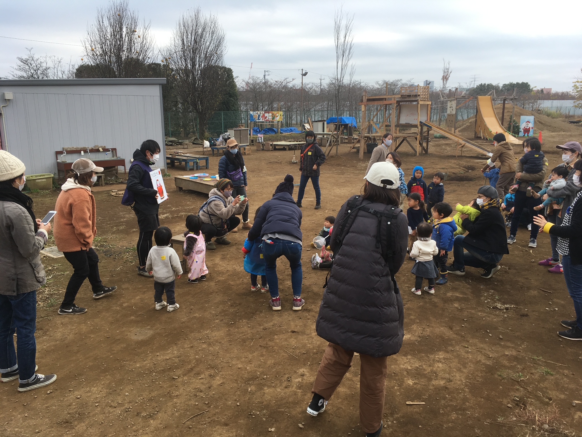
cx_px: 291
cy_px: 218
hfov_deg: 61.7
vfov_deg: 48.2
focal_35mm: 29
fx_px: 488
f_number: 2.2
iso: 25
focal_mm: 4.15
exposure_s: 1/516
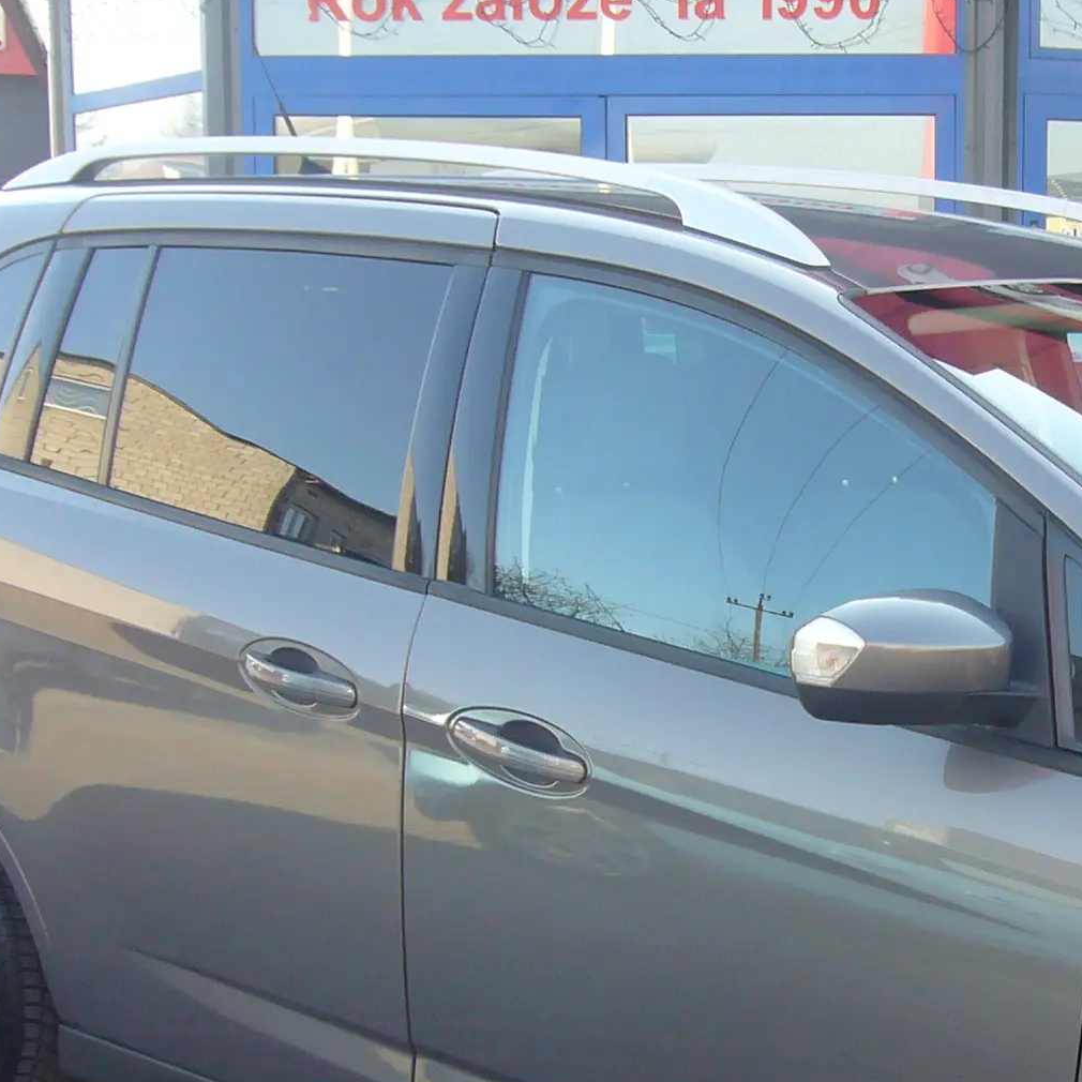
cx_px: 1033
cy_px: 748
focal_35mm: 69
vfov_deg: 24.8
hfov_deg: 24.1
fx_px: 2440
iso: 80
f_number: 2.8
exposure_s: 1/125
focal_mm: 4.6
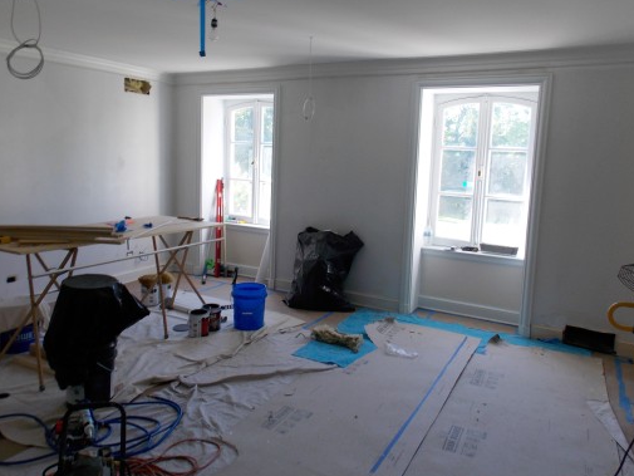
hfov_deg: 63.4
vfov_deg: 49.7
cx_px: 302
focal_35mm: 28
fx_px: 513
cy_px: 212
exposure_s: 1/50
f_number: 3.1
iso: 80
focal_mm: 4
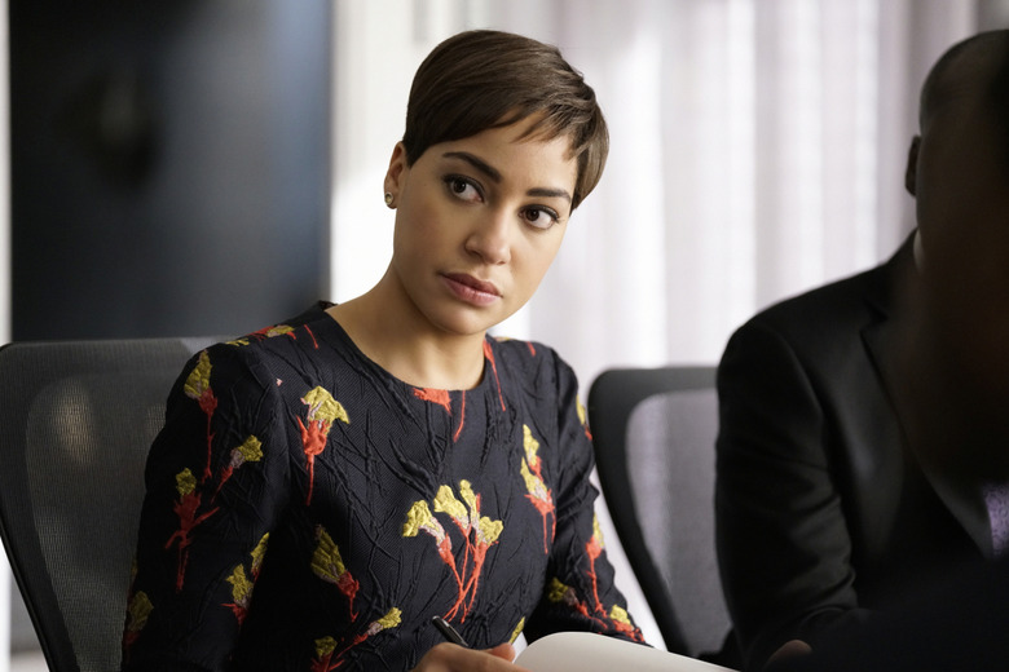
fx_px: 3783
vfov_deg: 10.2
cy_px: 336
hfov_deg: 15.2
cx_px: 504
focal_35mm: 135
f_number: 2.8
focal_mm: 135
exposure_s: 1/160
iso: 4000
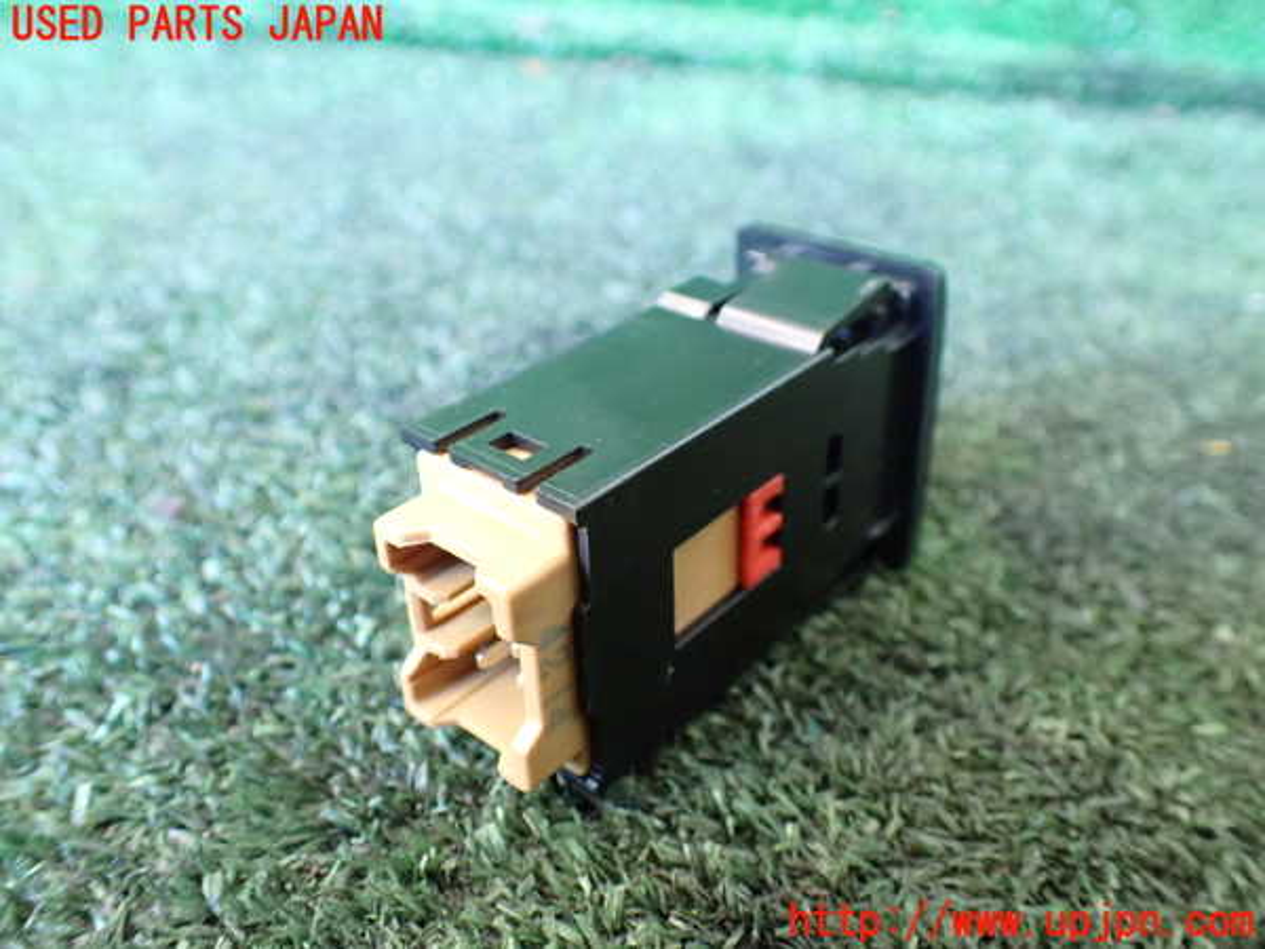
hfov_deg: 60.0
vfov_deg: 46.8
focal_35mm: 30
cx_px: 632
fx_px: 1096
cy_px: 474
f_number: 2.3
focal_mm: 5.4
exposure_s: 1/50
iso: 800
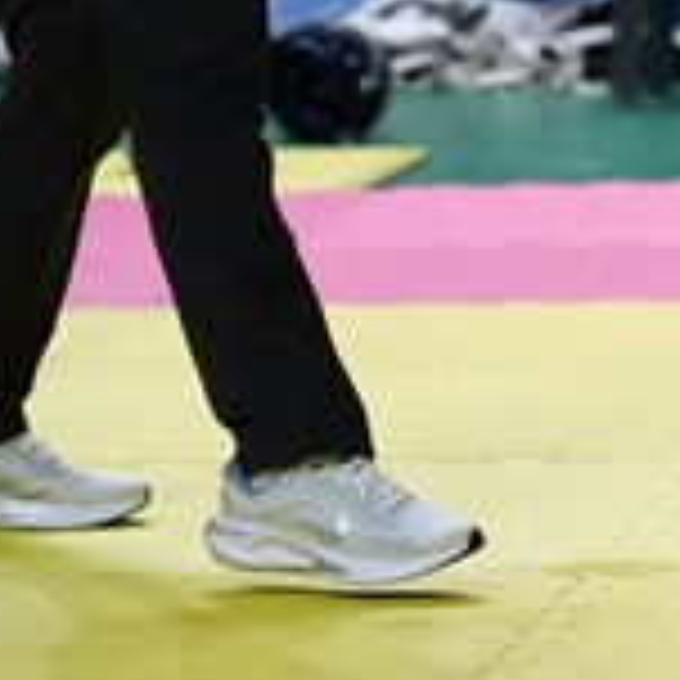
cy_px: -252
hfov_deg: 4.8
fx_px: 7979
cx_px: 1428
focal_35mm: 359
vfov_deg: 4.9
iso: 2500
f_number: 4
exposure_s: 1/800
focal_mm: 98
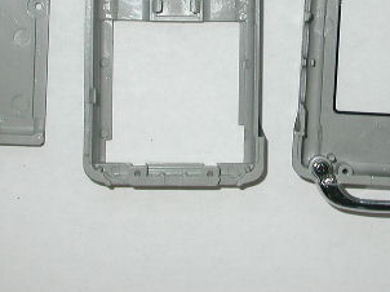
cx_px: 278
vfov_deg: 11.9
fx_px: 1385
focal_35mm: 123
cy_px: 18
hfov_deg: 16.0
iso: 100
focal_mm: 12
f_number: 3
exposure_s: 1/60.3
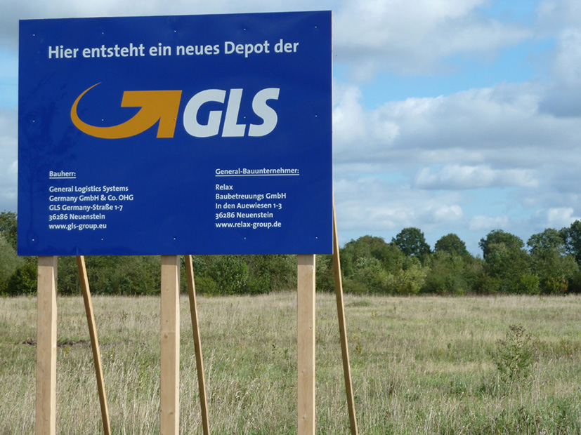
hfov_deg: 21.8
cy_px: 218
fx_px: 1510
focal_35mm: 90
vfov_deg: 16.4
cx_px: 290
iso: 80
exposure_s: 1/500
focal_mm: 14.7
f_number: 4.3
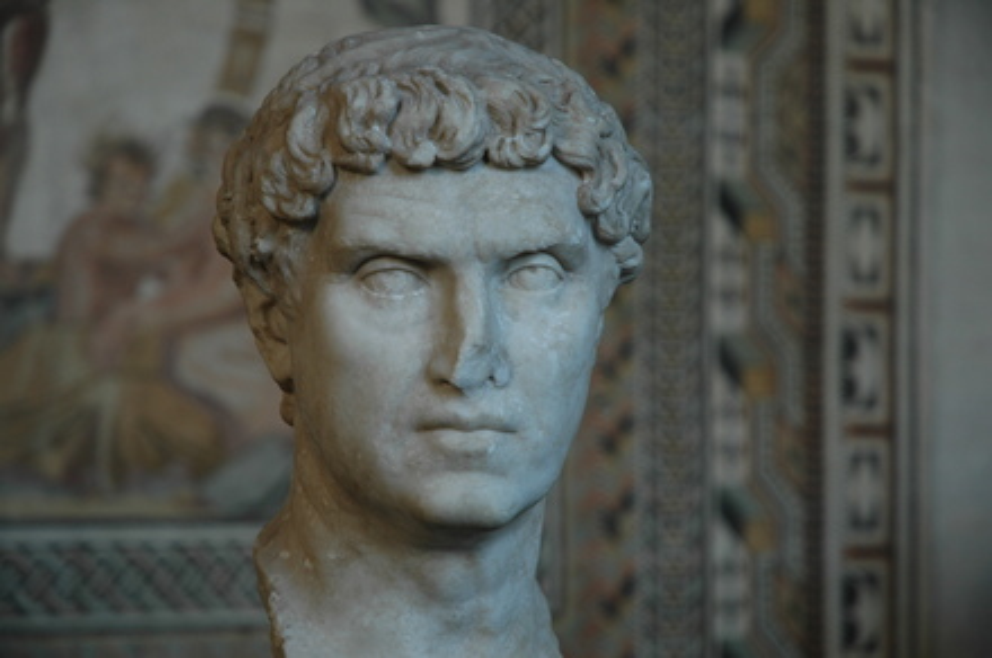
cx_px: 496
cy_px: 329
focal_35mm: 105
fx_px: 2889
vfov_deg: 13.0
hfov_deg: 19.5
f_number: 4.5
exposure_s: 1/25
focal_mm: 70
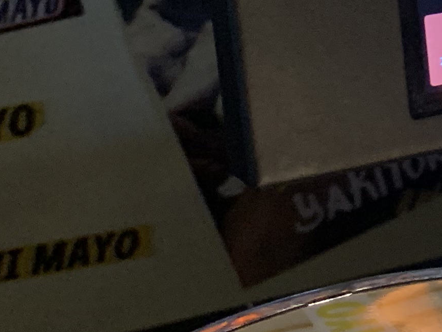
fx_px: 1545
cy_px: 4
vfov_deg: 12.1
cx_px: 831
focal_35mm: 121
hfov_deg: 14.1
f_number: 1.8
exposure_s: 1/40
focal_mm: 4.25
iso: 320
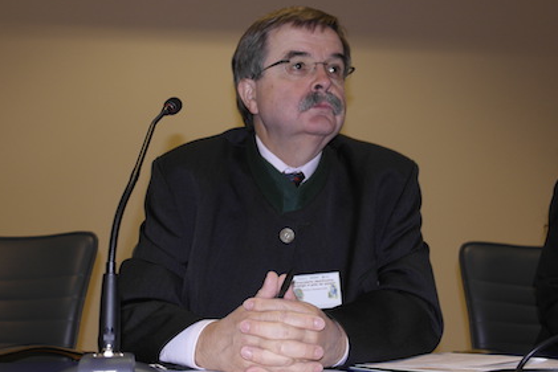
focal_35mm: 51
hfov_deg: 38.9
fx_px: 791
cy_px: 182
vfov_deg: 26.5
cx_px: 276
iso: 400
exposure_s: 1/50
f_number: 4
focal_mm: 28
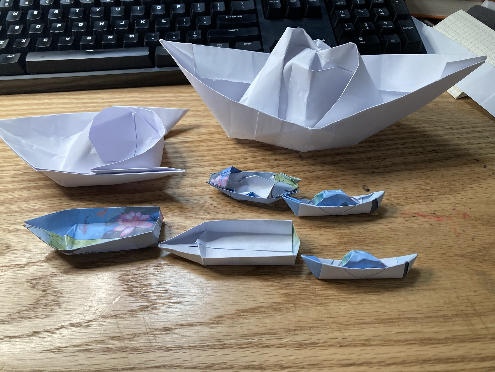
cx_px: 248
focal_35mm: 28
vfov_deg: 49.7
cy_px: 186
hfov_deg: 63.4
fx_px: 400
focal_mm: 3.99
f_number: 1.8
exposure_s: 1/74
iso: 80
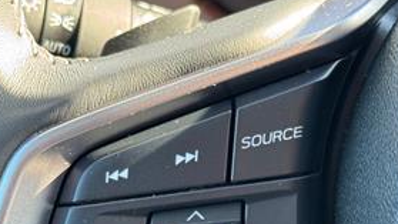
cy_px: 221
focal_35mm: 120
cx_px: 140
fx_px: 1267
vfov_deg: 10.0
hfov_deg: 17.8
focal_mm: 6.76
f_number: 1.78
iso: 100
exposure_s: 1/77
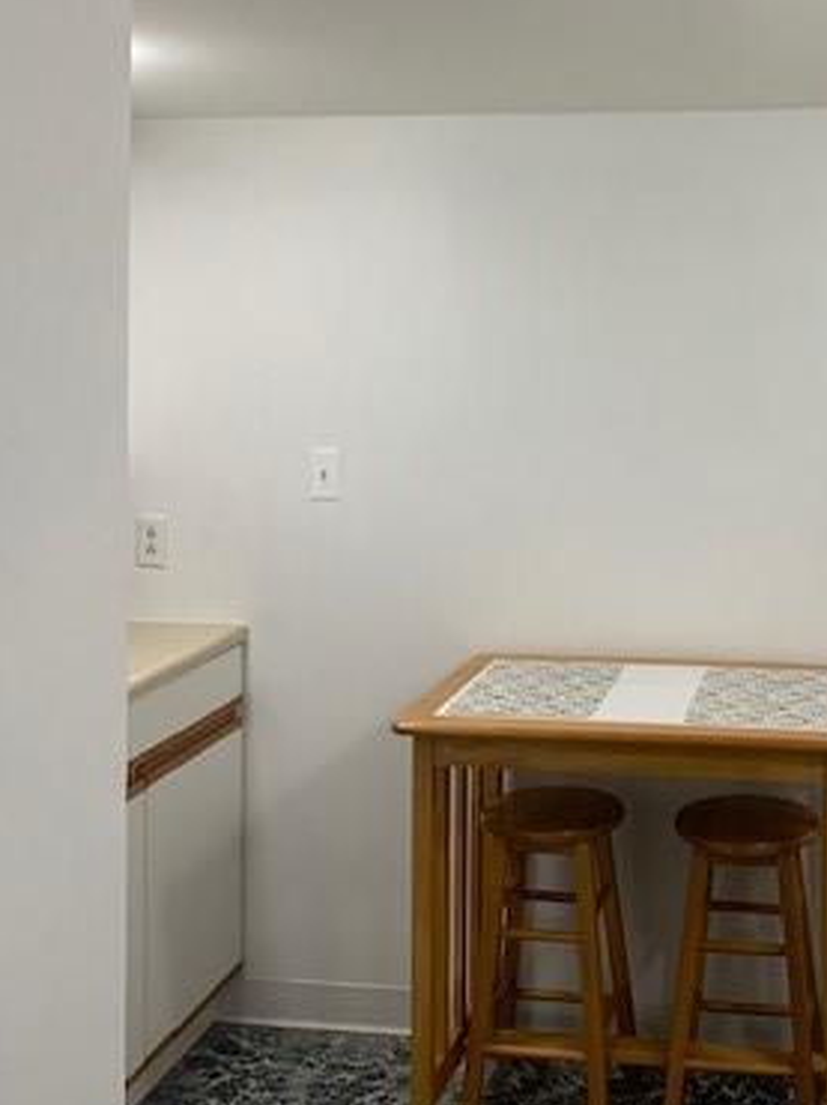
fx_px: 1435
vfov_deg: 41.2
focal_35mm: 45
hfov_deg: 31.3
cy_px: 311
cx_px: 660
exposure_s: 1/60
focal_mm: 4.25
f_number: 1.8
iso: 125
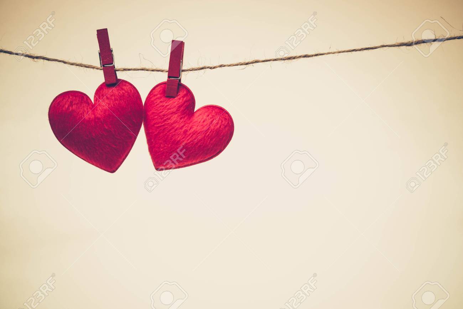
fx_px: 964
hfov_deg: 27.0
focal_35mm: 75
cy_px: 154
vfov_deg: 18.2
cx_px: 232
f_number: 5.6
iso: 100
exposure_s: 1/80
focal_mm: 50
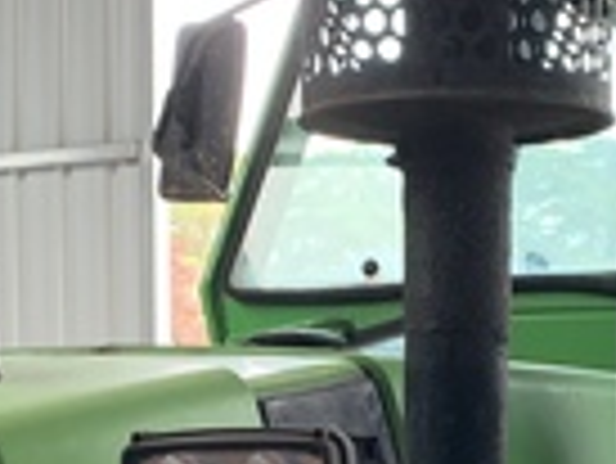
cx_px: 445
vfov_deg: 11.4
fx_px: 2226
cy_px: 705
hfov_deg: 15.7
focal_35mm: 125
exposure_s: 1/60
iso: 125
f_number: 1.8
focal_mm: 4.25
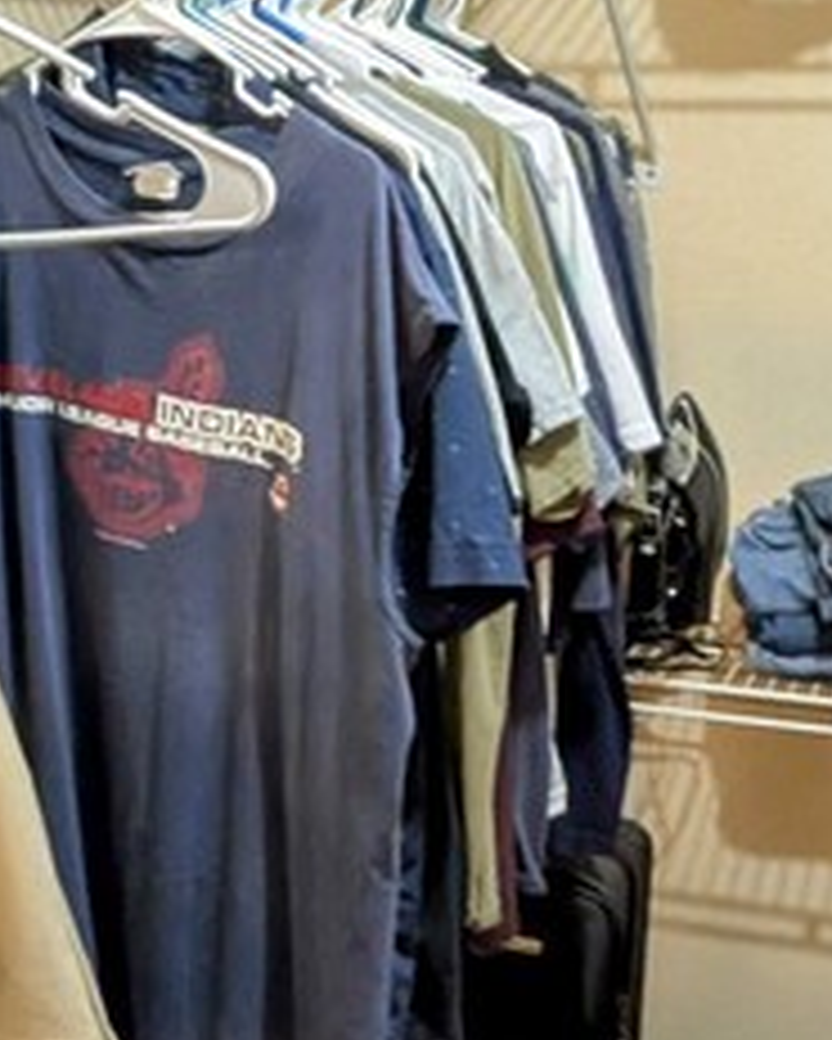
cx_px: 364
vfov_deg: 33.3
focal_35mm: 55
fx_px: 1692
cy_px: 817
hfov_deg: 27.6
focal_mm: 1.95
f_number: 2.2
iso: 488
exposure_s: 1/30
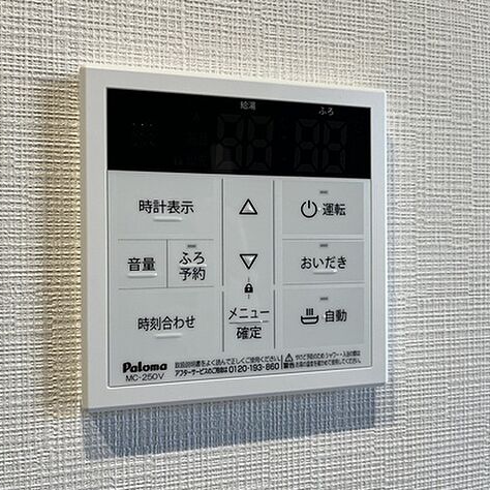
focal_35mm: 31
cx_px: 216
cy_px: 247
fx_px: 496
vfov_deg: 52.5
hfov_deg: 52.4
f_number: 1.6
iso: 80
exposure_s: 1/120
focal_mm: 5.1
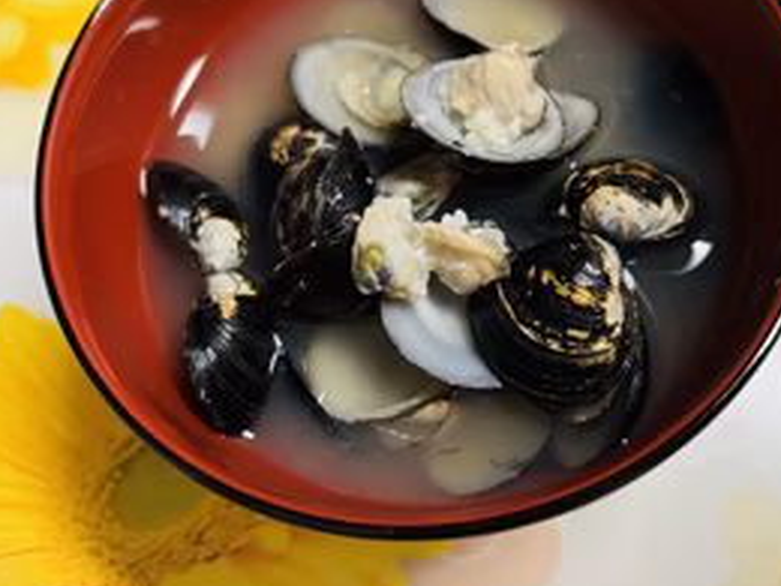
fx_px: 902
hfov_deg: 46.7
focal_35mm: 40
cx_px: 442
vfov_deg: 35.6
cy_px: 192
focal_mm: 5.96
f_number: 1.6
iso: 320
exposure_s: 1/50
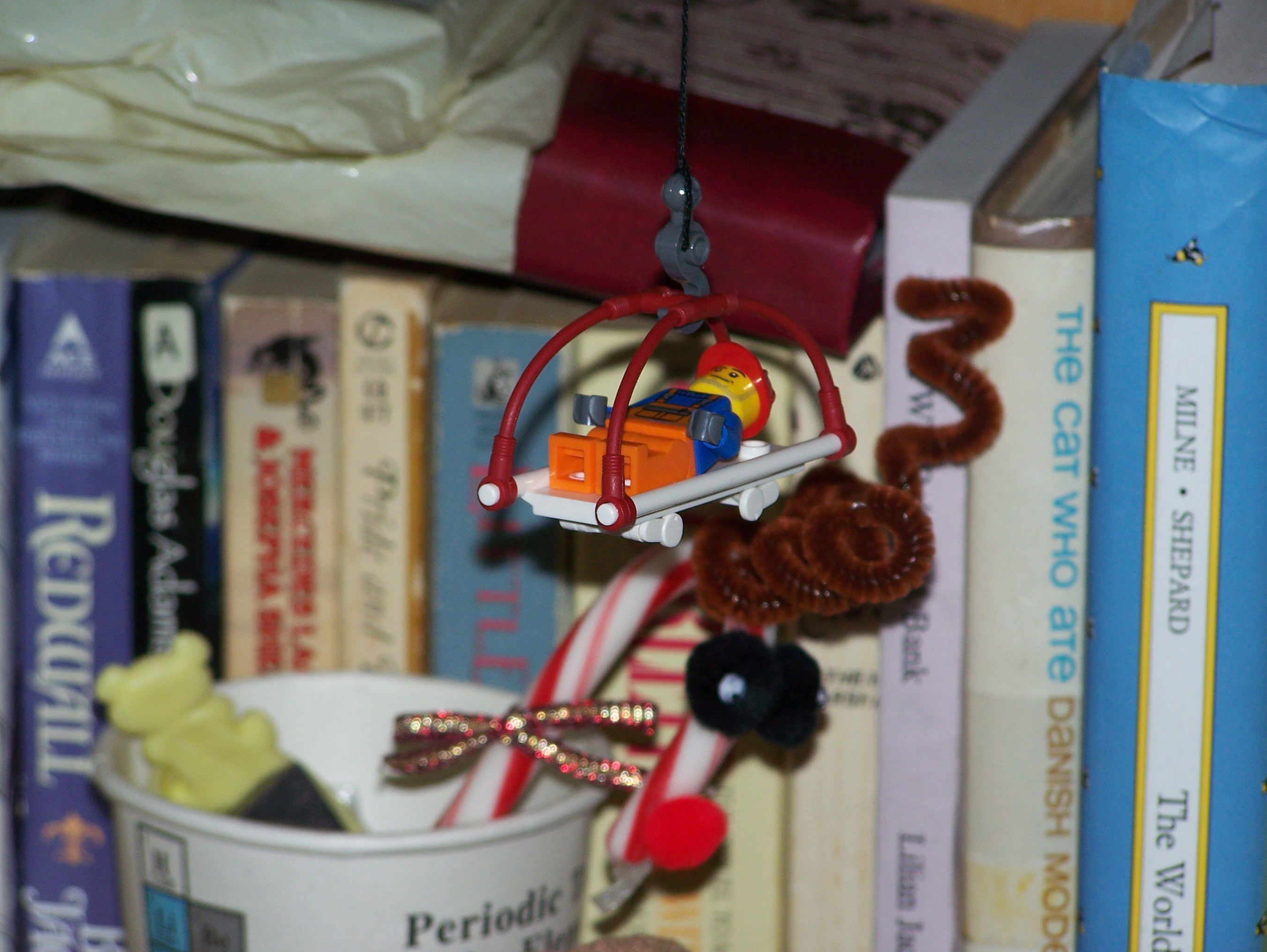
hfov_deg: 9.1
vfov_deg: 6.8
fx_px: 7984
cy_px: 469
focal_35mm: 218
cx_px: 647
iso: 80
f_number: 3.2
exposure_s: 1/160
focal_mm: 34.6
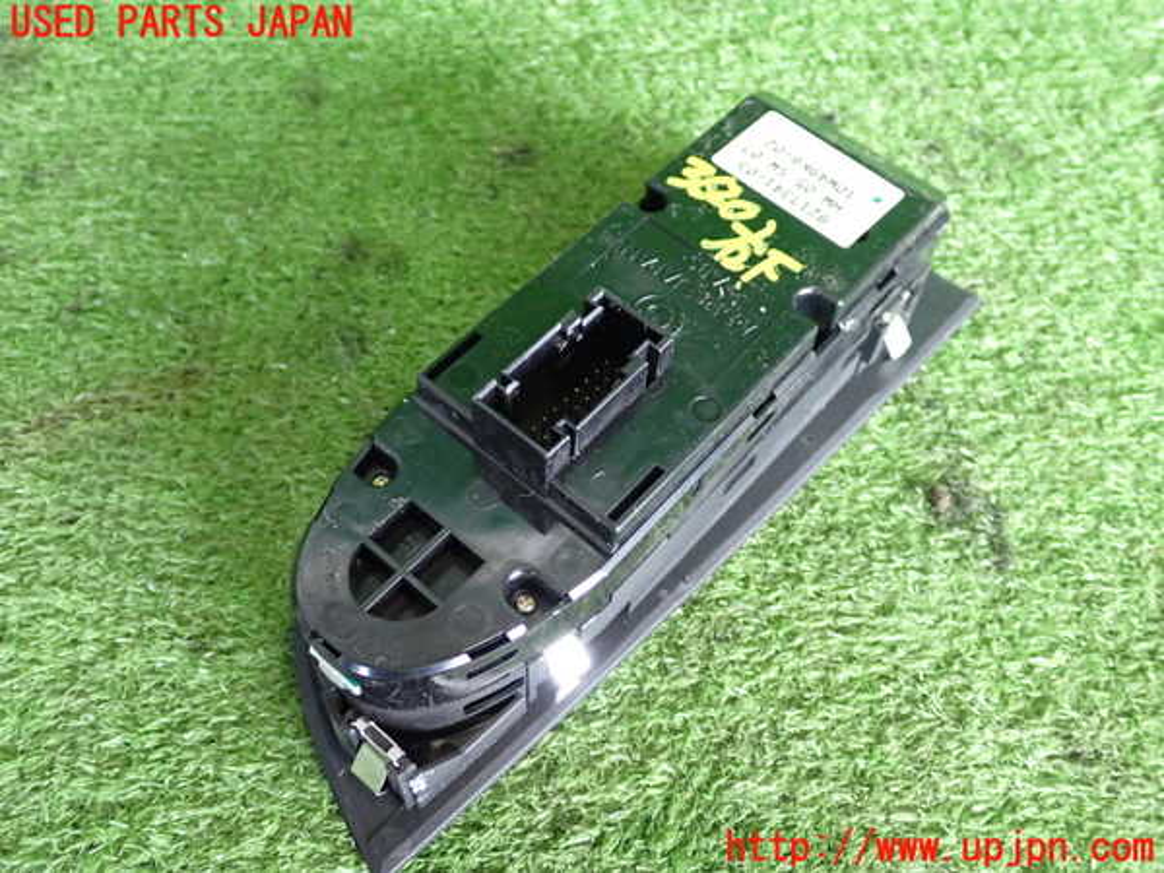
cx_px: 582
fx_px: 1211
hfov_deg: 51.4
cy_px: 436
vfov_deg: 39.7
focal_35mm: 36
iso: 640
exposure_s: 1/40
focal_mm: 6.37
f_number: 2.5
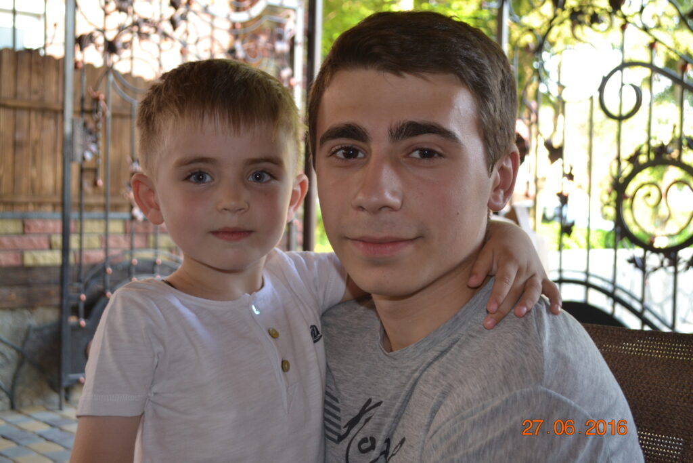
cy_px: 232
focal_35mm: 48
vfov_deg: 28.1
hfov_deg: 41.1
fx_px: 924
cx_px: 346
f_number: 4.8
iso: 640
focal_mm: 32
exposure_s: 1/60
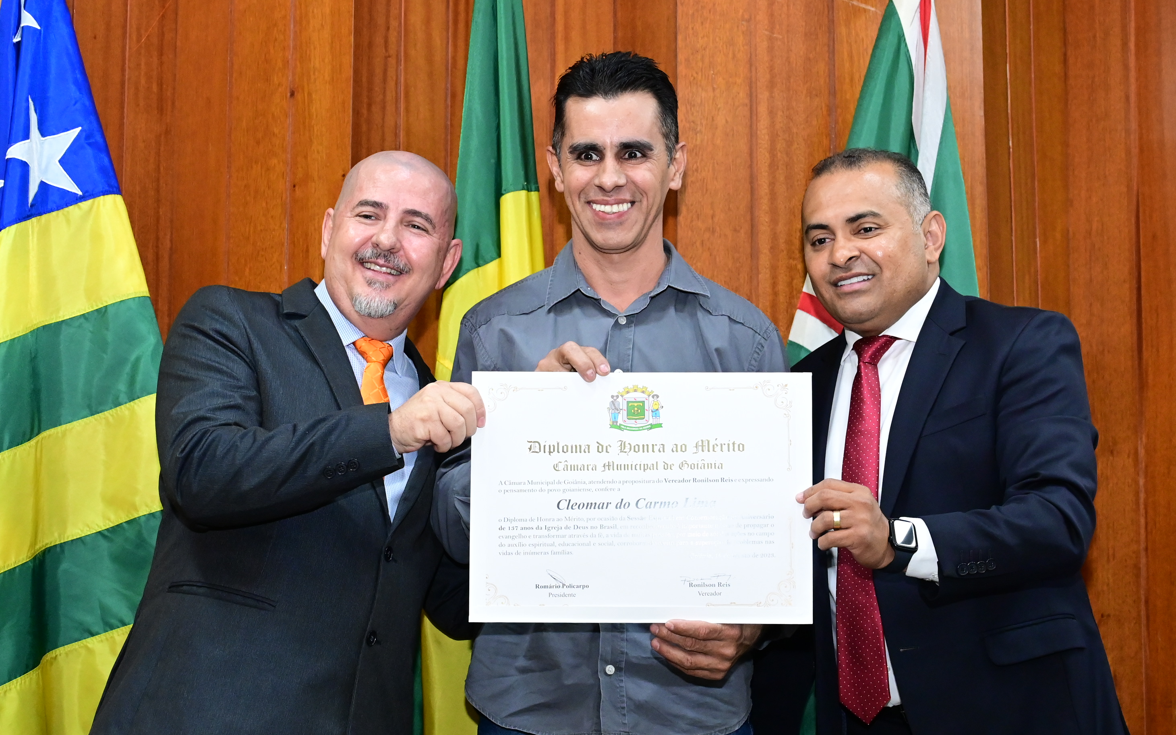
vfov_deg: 18.1
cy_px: 382
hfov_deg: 28.6
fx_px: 2308
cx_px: 586
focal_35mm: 72
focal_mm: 47
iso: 4000
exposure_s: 1/125
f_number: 4.5
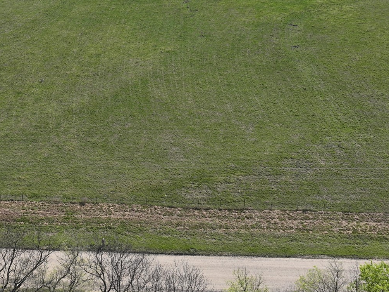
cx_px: 139
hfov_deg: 38.6
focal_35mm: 49
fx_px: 550
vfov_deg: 28.5
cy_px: 30
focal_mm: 12.29
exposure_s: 1/3200
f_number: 2.8
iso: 200
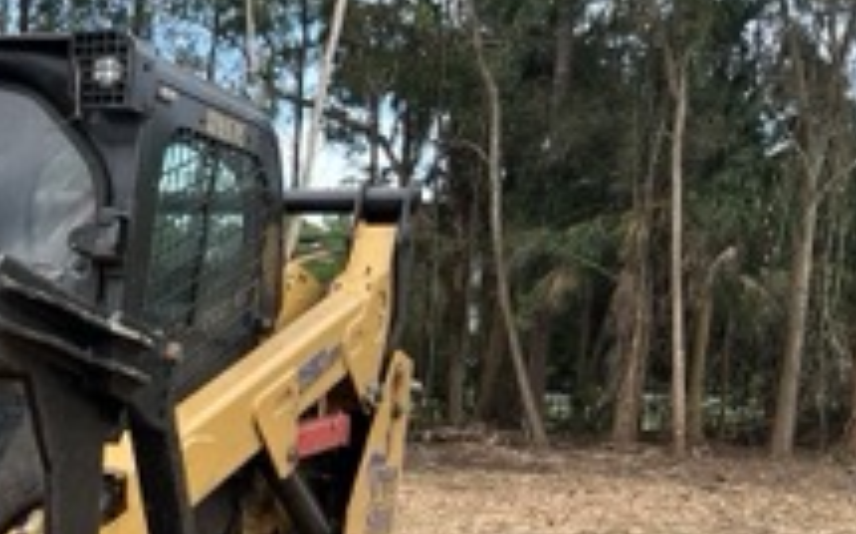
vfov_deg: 16.1
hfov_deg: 23.8
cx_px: -235
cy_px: 673
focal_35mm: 77
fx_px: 1795
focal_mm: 5.7
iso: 50
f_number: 1.5
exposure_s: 1/666
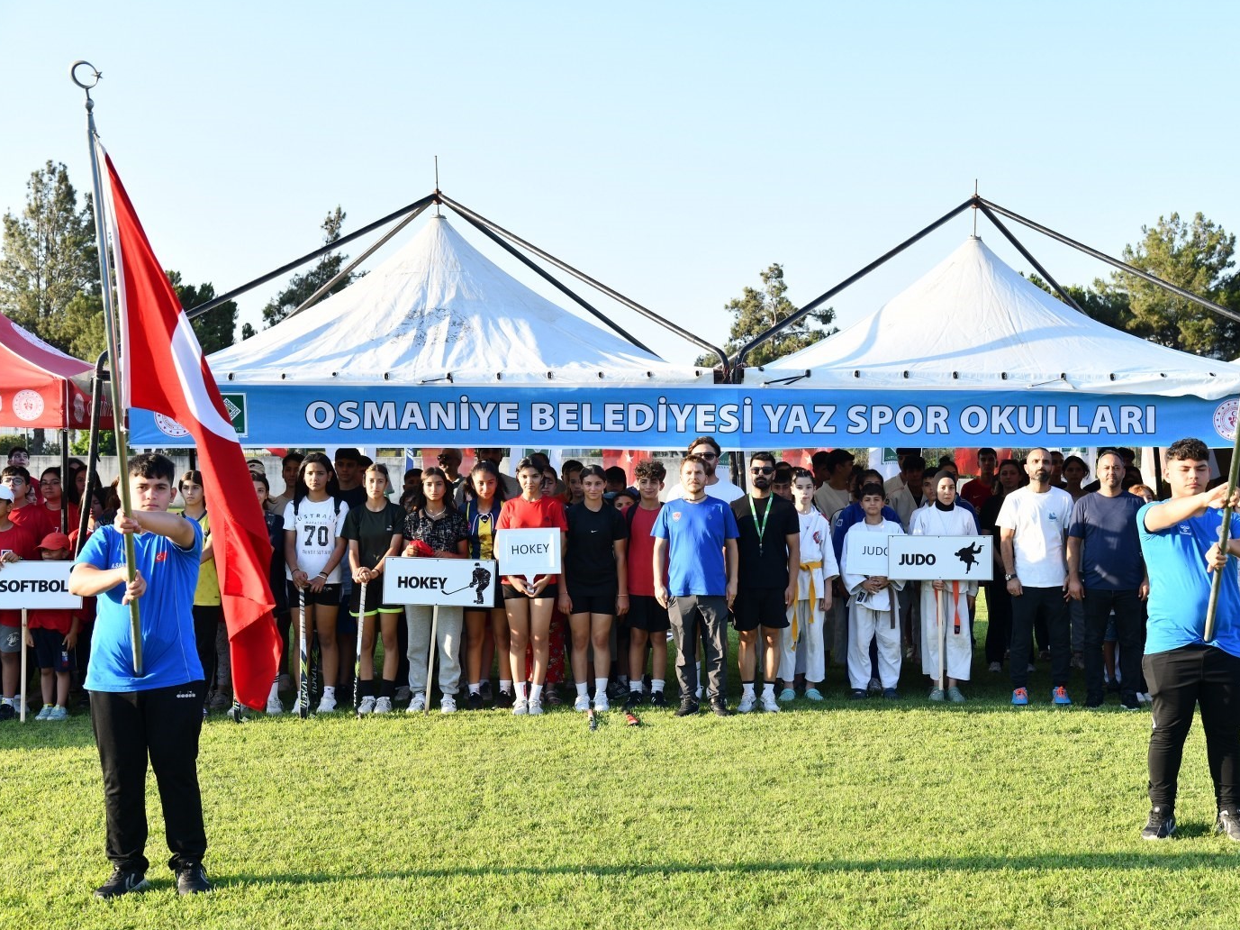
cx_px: 697
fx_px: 1970
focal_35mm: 55
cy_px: 468
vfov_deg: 26.5
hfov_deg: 34.9
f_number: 6.3
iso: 320
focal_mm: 50
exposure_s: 1/250
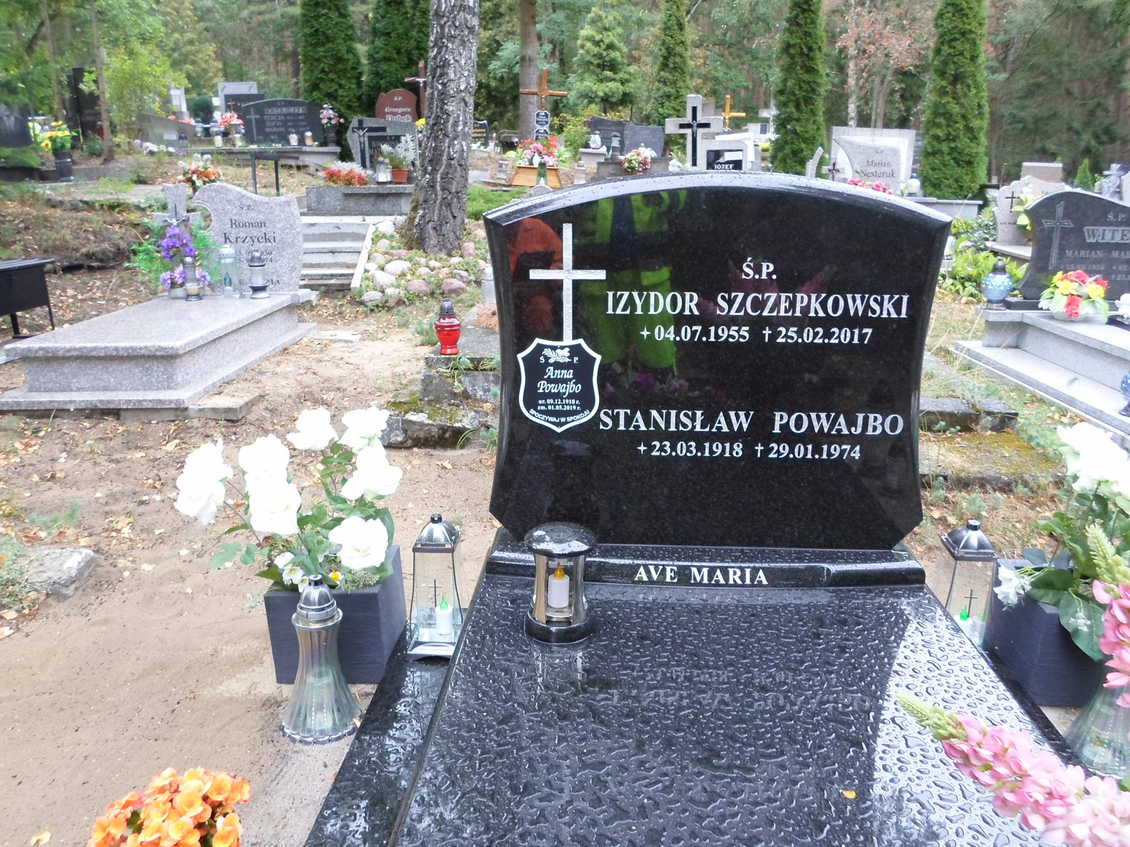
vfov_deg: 54.9
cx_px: 565
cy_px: 424
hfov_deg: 69.4
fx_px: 816
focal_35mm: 25
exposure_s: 1/60
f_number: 2.5
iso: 80
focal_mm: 4.5
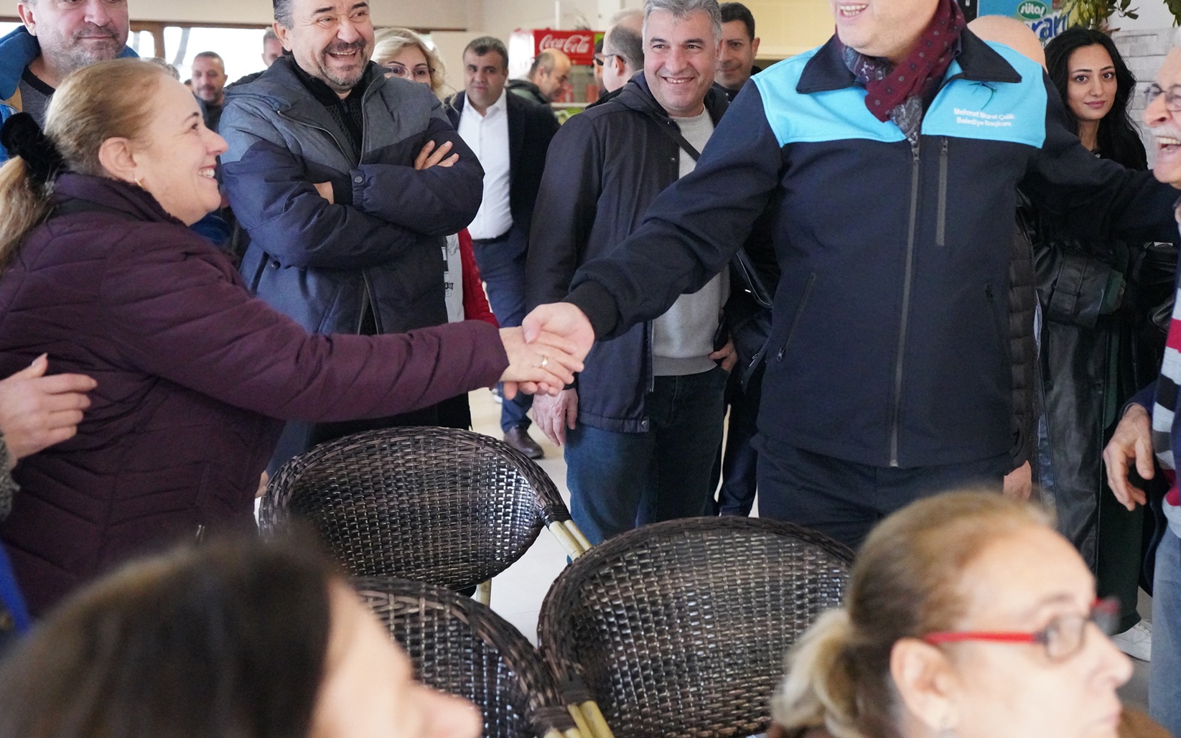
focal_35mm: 46
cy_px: 262
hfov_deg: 43.2
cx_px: 735
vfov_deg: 27.9
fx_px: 1481
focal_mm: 35
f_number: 3.2
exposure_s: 1/1250
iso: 12800
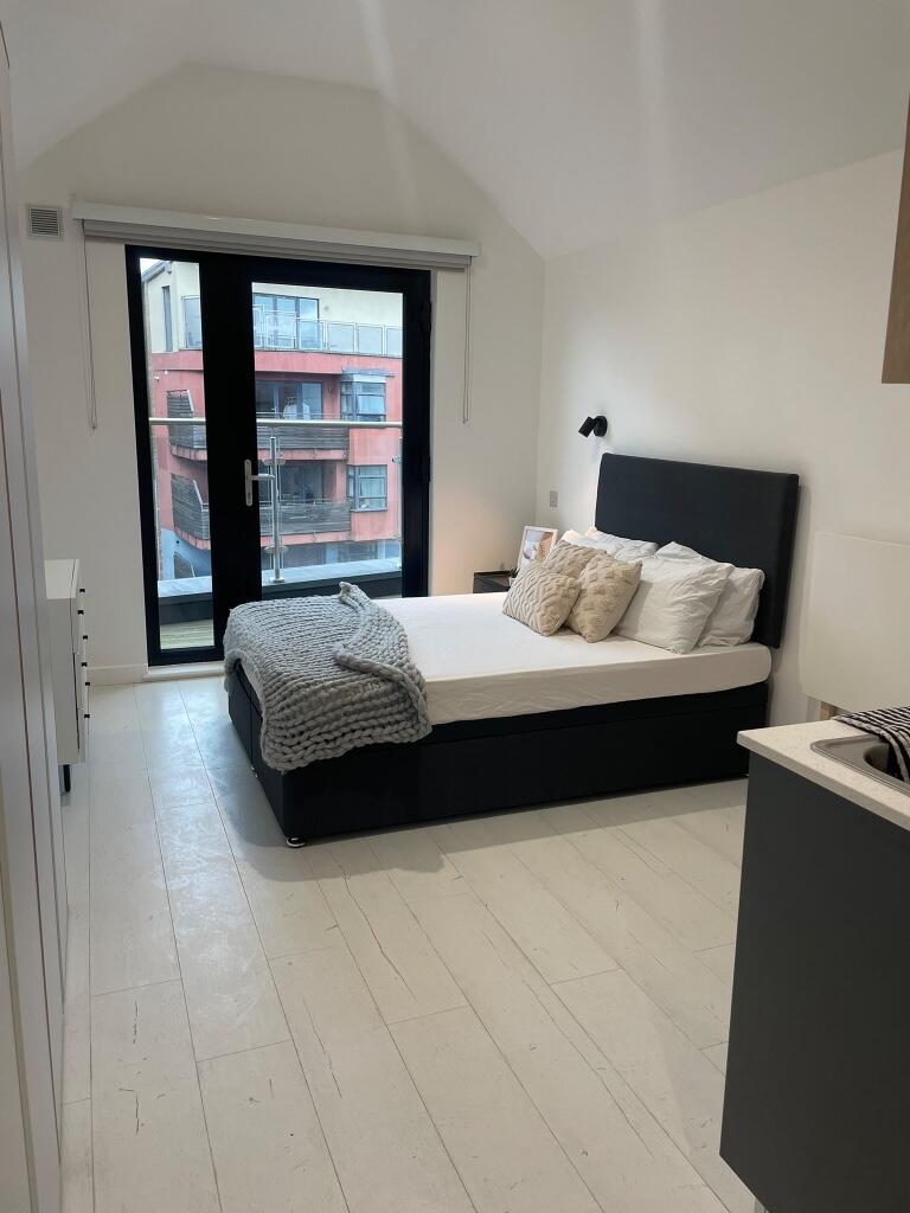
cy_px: 606
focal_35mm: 26
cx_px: 455
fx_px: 911
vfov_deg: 67.3
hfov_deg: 53.1
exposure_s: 1/100
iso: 80
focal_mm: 4.2
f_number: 1.6
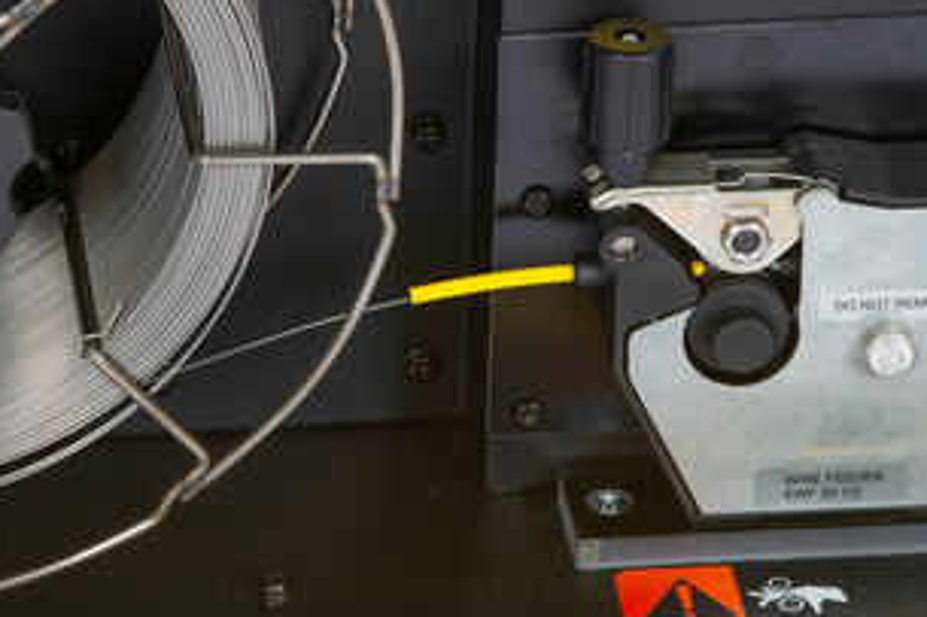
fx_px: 8364
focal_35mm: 325
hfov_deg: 6.3
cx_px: 535
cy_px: 114
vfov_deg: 4.2
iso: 50
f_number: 10
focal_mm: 180
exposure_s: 1/40
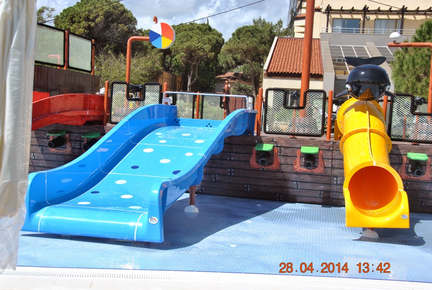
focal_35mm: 56
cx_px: 209
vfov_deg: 24.3
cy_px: 140
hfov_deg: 35.6
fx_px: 673
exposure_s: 1/250
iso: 100
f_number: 8
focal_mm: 36
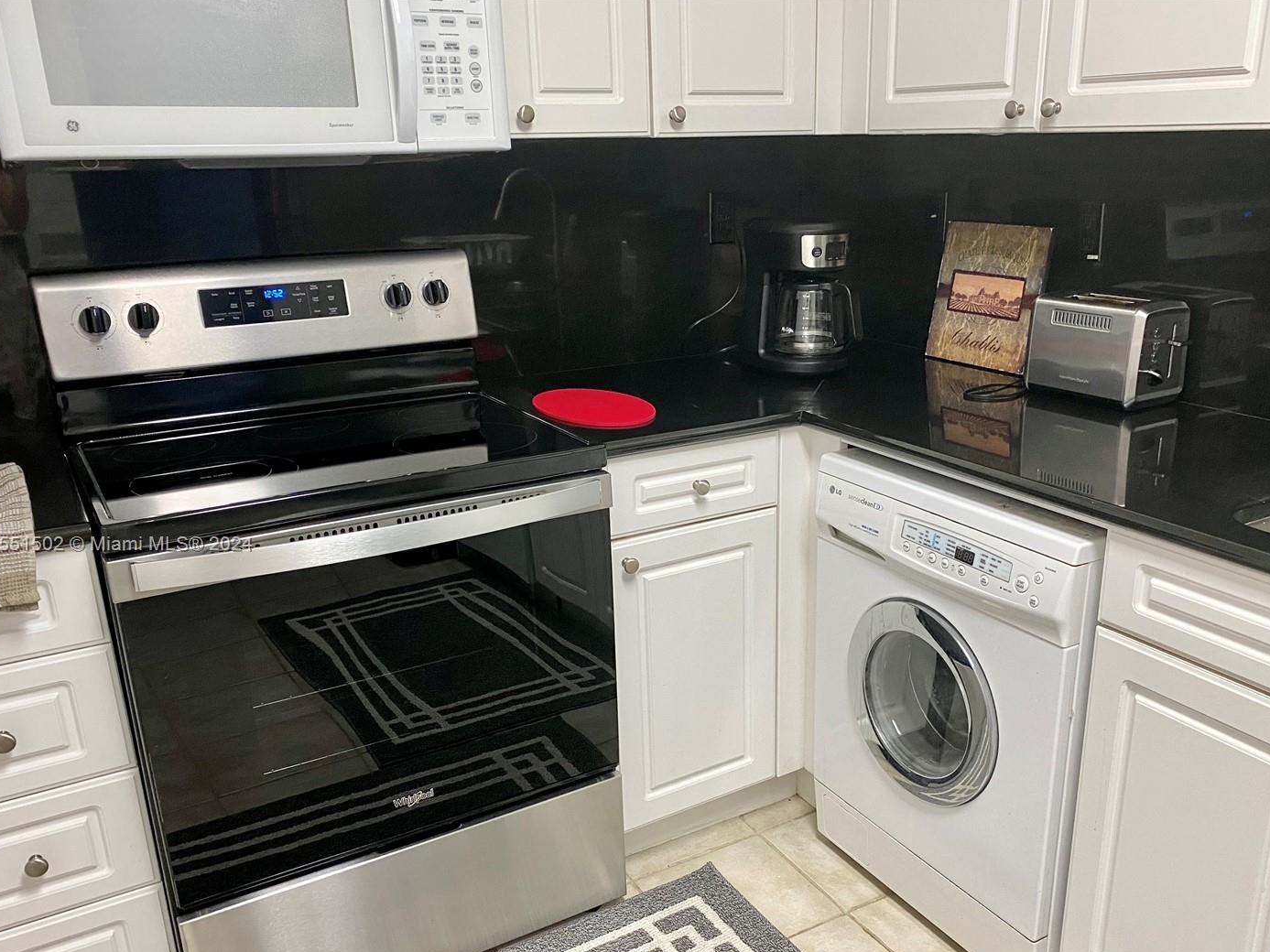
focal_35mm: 30
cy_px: 546
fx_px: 1101
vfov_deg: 46.6
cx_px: 692
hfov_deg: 59.9
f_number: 1.8
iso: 200
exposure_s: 1/60
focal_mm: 4.25
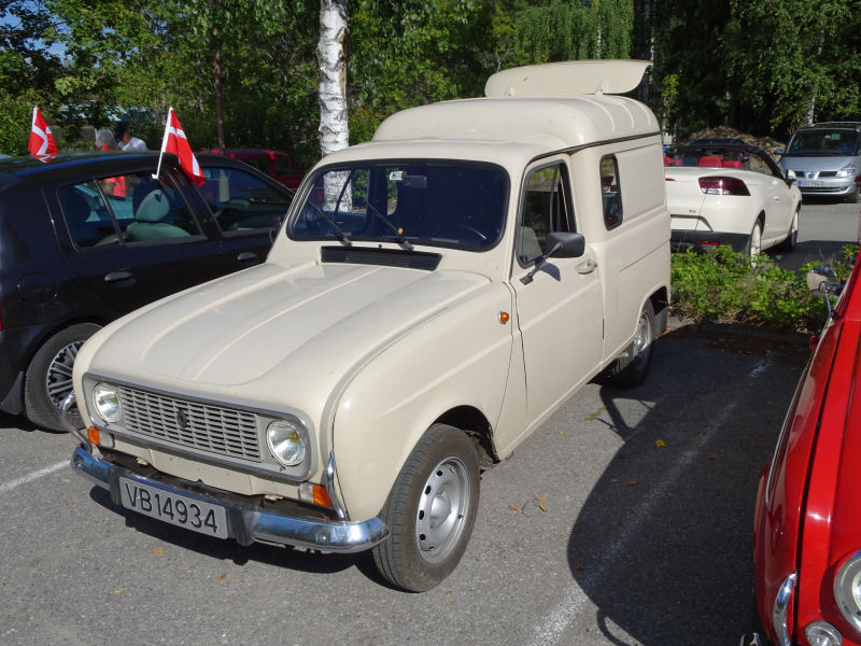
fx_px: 746
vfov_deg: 46.8
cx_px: 430
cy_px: 323
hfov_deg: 60.0
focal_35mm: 30
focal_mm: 5.09
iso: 80
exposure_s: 1/1250
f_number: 4
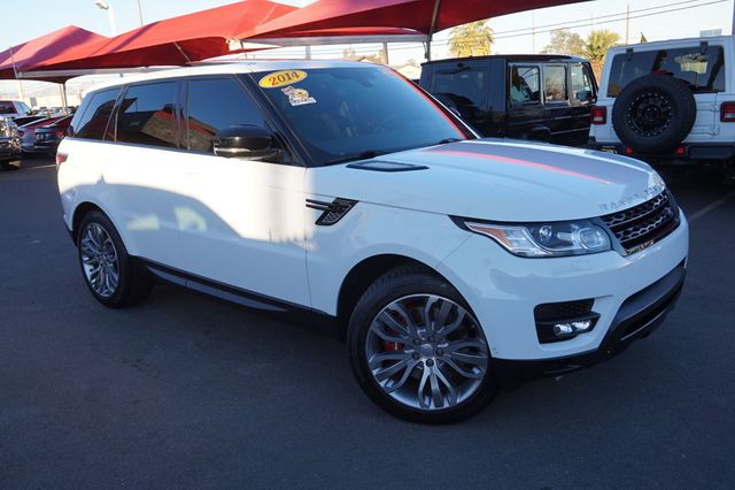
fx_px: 643
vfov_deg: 41.7
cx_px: 368
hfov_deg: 59.5
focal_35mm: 32
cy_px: 245
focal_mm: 21
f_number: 7.1
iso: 100
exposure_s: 1/100
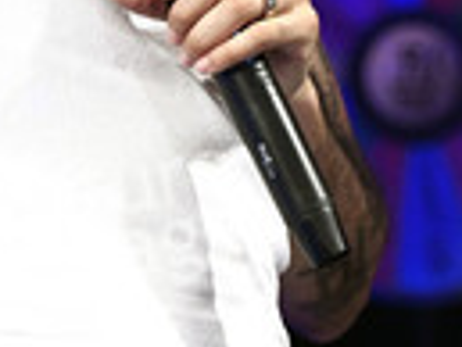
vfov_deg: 4.7
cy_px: -300
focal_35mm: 312
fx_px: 4168
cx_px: 165
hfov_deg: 6.3
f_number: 3.2
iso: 3200
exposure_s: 1/200
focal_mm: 105
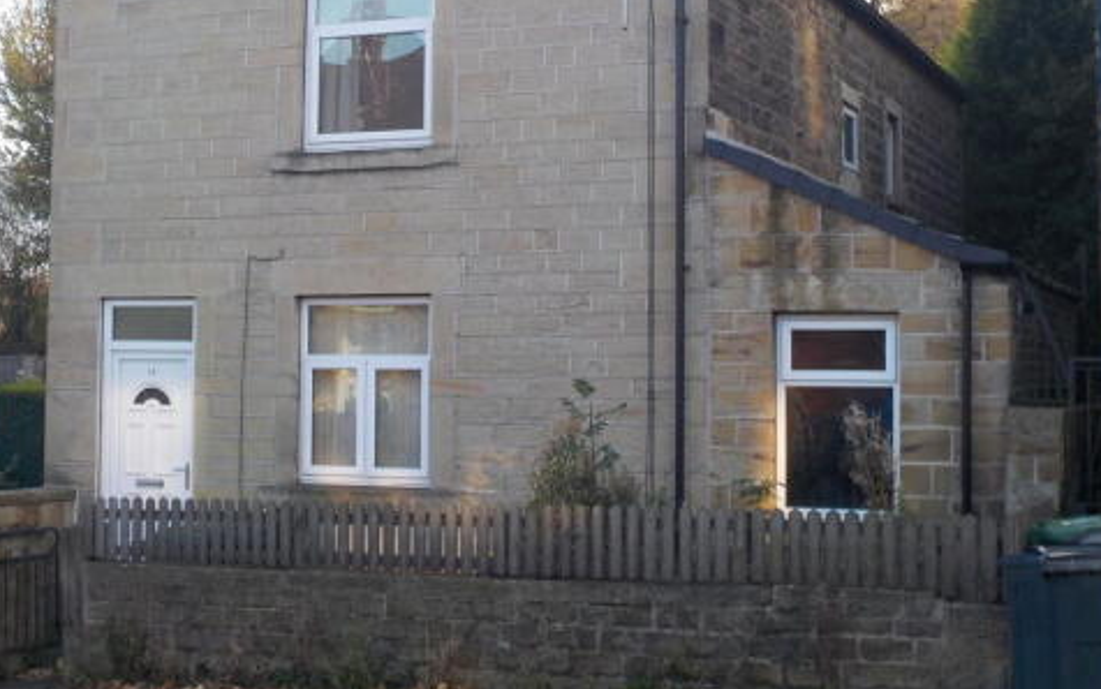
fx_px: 1831
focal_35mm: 61
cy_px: 237
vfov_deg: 21.2
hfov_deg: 33.5
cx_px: 542
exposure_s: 1/100
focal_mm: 6.4
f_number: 4.2
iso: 125
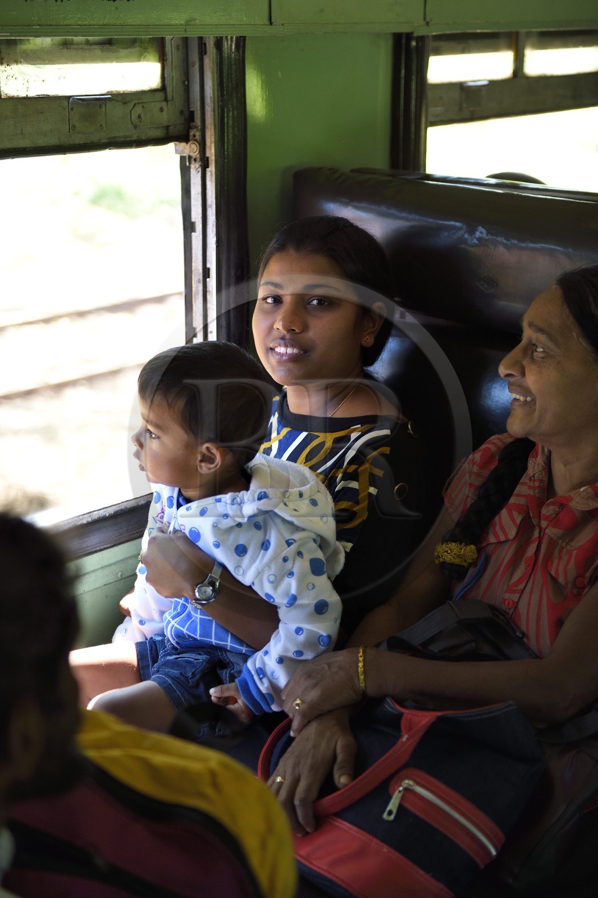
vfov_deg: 33.4
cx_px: 299
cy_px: 449
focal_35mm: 60
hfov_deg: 22.6
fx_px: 1497
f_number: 2.8
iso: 800
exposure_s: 1/200
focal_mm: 60
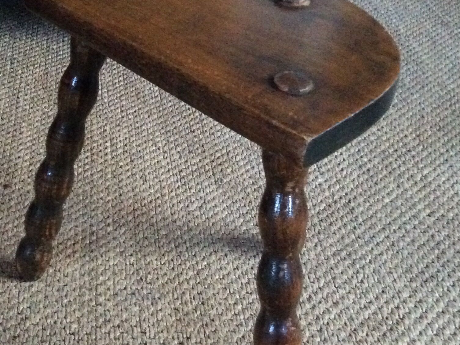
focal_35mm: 55
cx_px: 166
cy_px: 203
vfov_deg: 26.5
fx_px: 731
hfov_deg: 34.7
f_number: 2.4
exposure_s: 1/17
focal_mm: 3.3
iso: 640
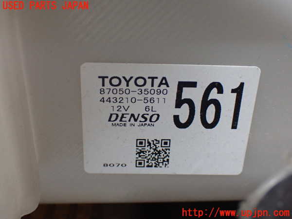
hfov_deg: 40.4
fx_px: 396
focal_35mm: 47
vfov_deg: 30.9
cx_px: 146
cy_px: 110
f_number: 3.1
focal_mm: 8.4
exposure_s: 1/200
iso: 640
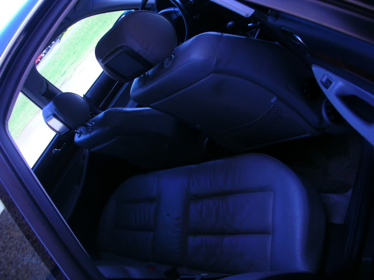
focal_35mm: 35
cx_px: 187
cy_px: 140
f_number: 3
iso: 100
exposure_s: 1/106
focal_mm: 5.8
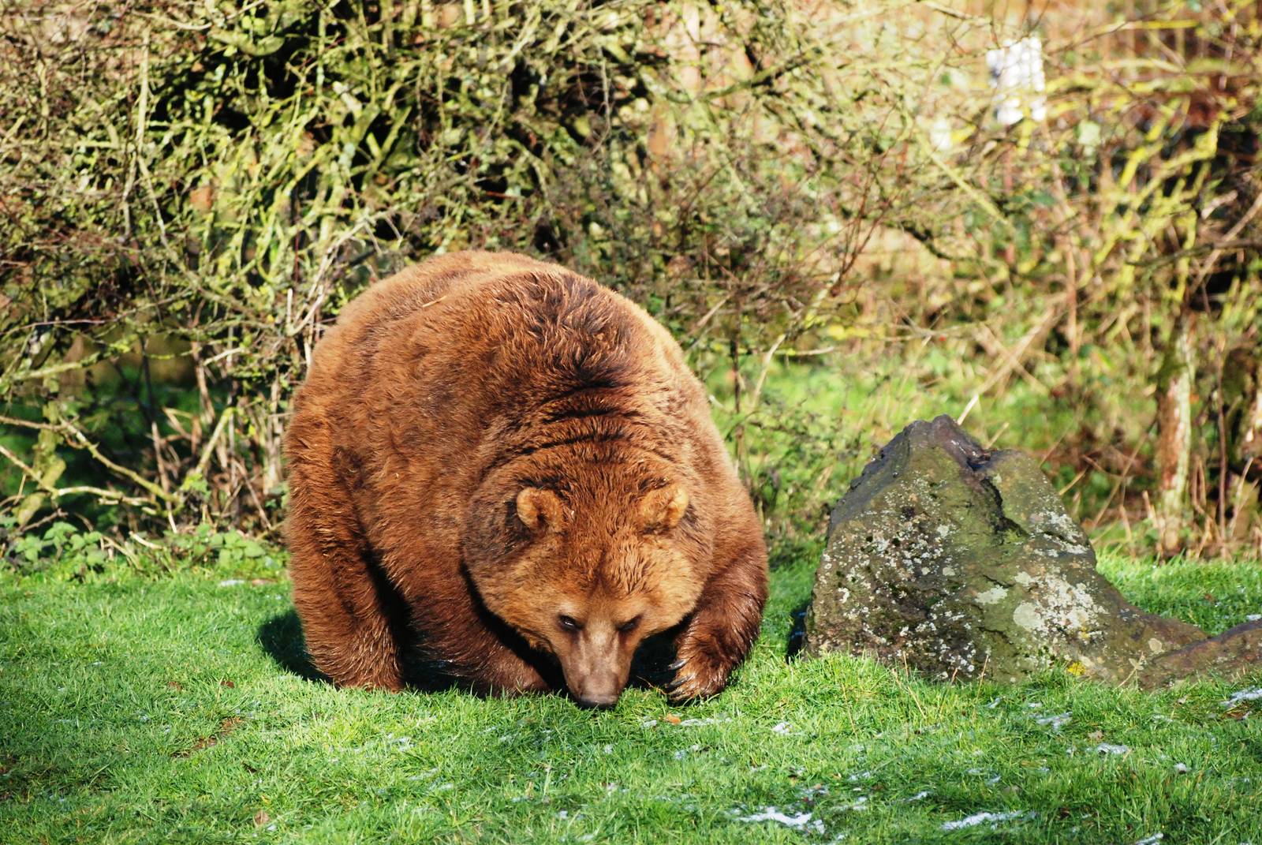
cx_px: 631
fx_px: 10266
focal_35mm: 292
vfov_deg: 4.7
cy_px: 422
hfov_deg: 7.0
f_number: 5
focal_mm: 195
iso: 1000
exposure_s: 1/1600
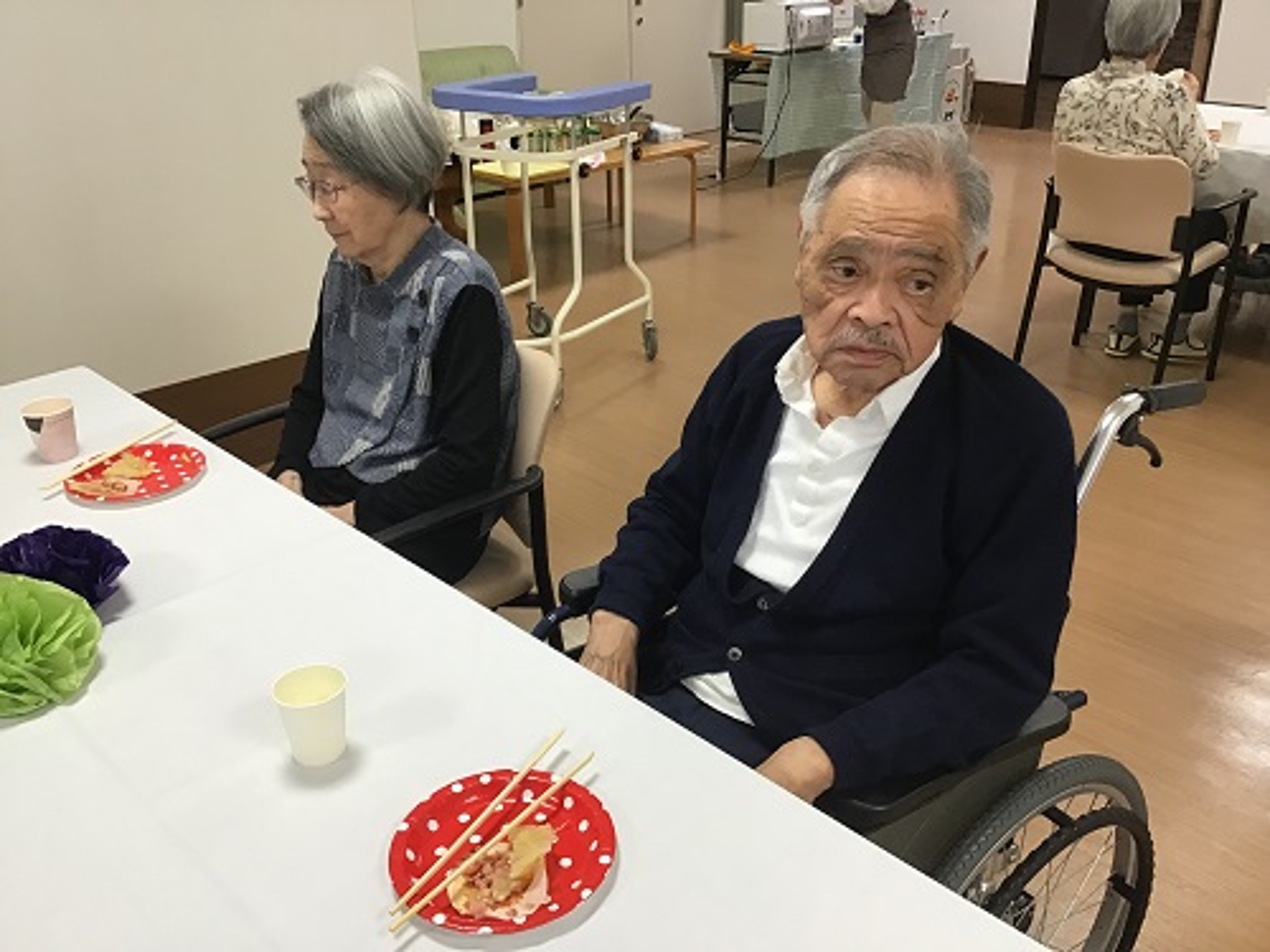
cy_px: 476
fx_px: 1137
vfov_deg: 45.4
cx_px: 635
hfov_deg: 58.4
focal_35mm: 31
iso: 50
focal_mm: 3.3
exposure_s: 1/30
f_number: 2.4
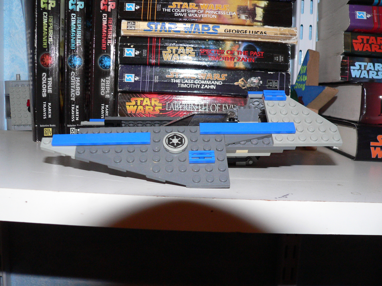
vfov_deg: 39.7
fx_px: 397
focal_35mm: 36
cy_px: 143
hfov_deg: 51.4
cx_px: 191
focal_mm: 6
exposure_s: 1/80
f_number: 2.8
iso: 200
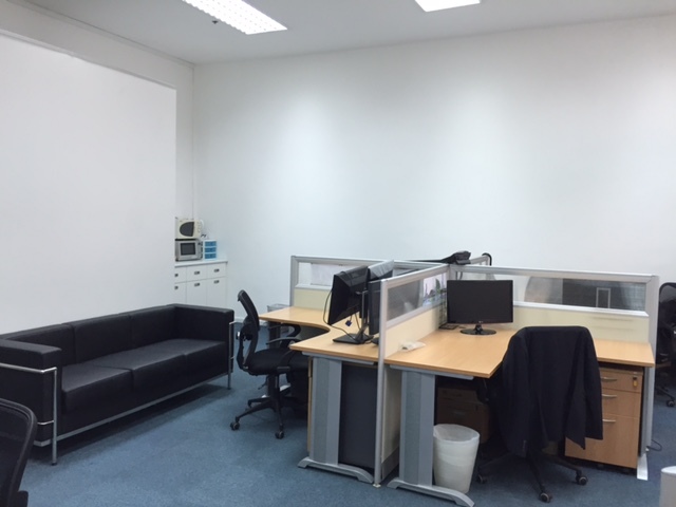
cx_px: 338
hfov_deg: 61.7
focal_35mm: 29
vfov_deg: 48.2
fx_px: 566
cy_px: 254
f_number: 2.2
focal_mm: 4.15
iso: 50
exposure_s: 1/33
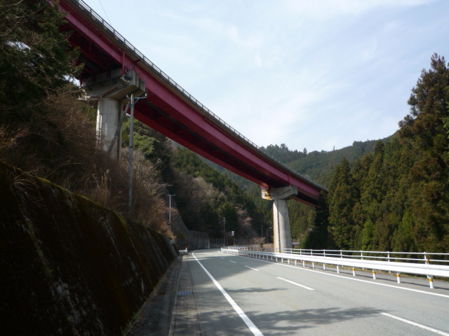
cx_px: 224
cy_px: 168
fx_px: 376
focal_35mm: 29
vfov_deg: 48.2
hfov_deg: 61.7
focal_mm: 4.4
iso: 100
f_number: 4
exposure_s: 1/500
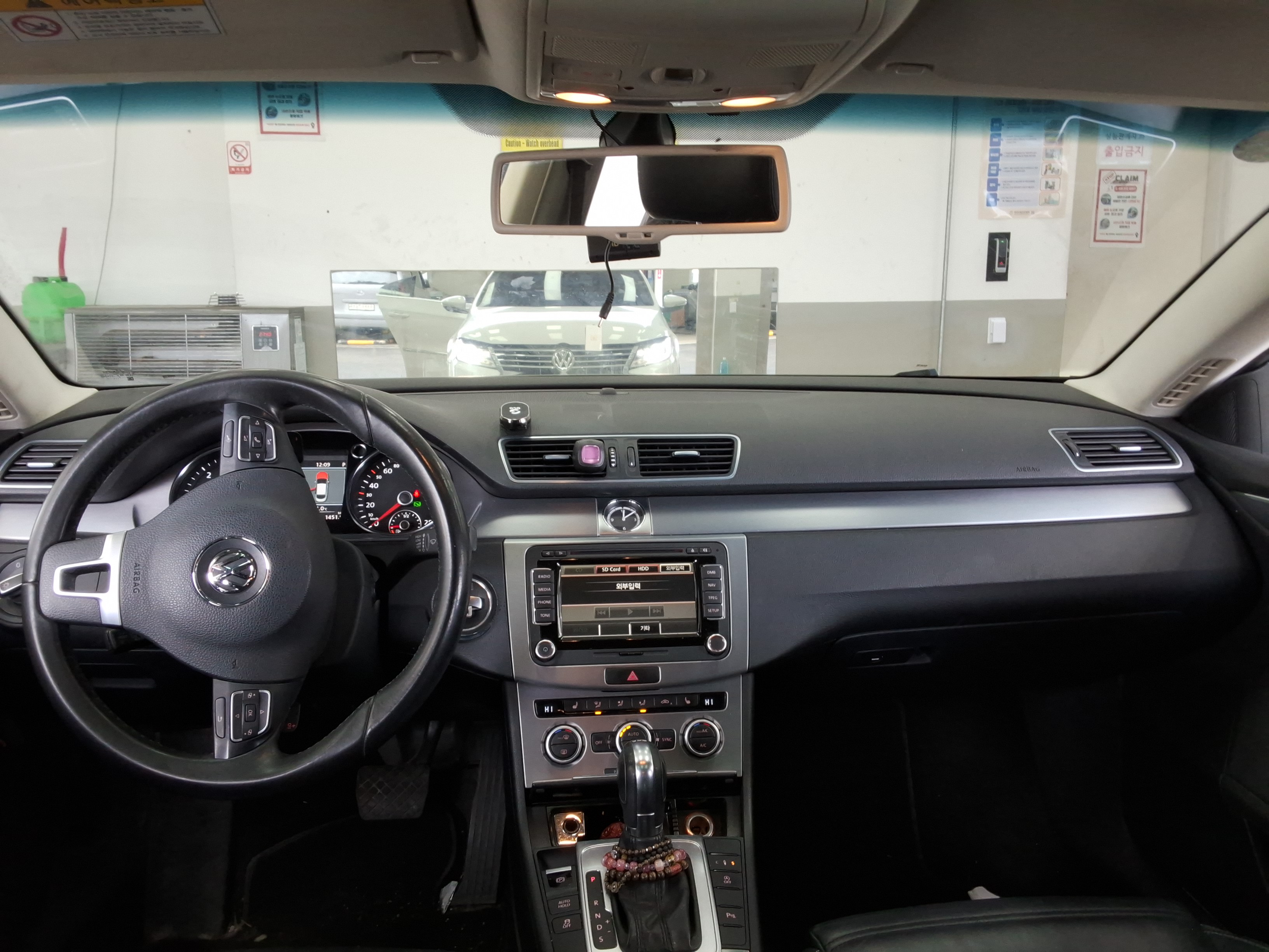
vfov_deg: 49.7
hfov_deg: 63.4
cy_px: 476
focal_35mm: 28
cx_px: 634
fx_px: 1026
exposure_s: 1/40
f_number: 1.9
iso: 55
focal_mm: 2.91
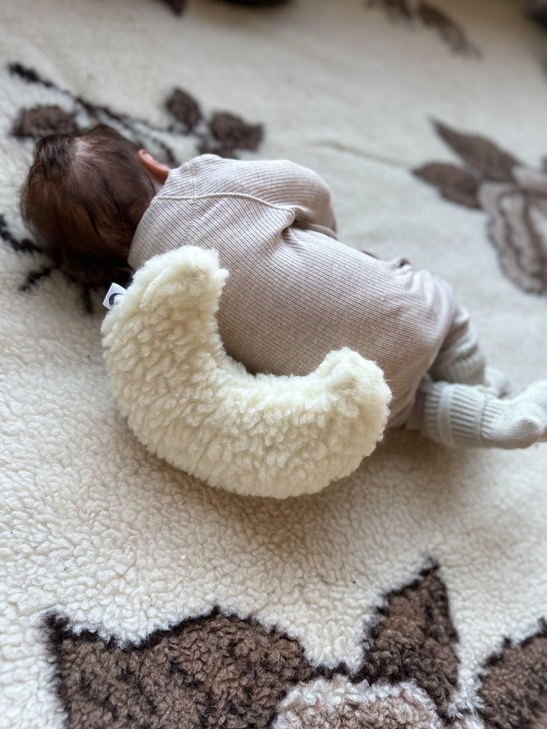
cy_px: 364
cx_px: 274
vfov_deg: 71.6
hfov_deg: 56.8
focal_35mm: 24
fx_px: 506
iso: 200
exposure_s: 1/121
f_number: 1.78
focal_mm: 6.86
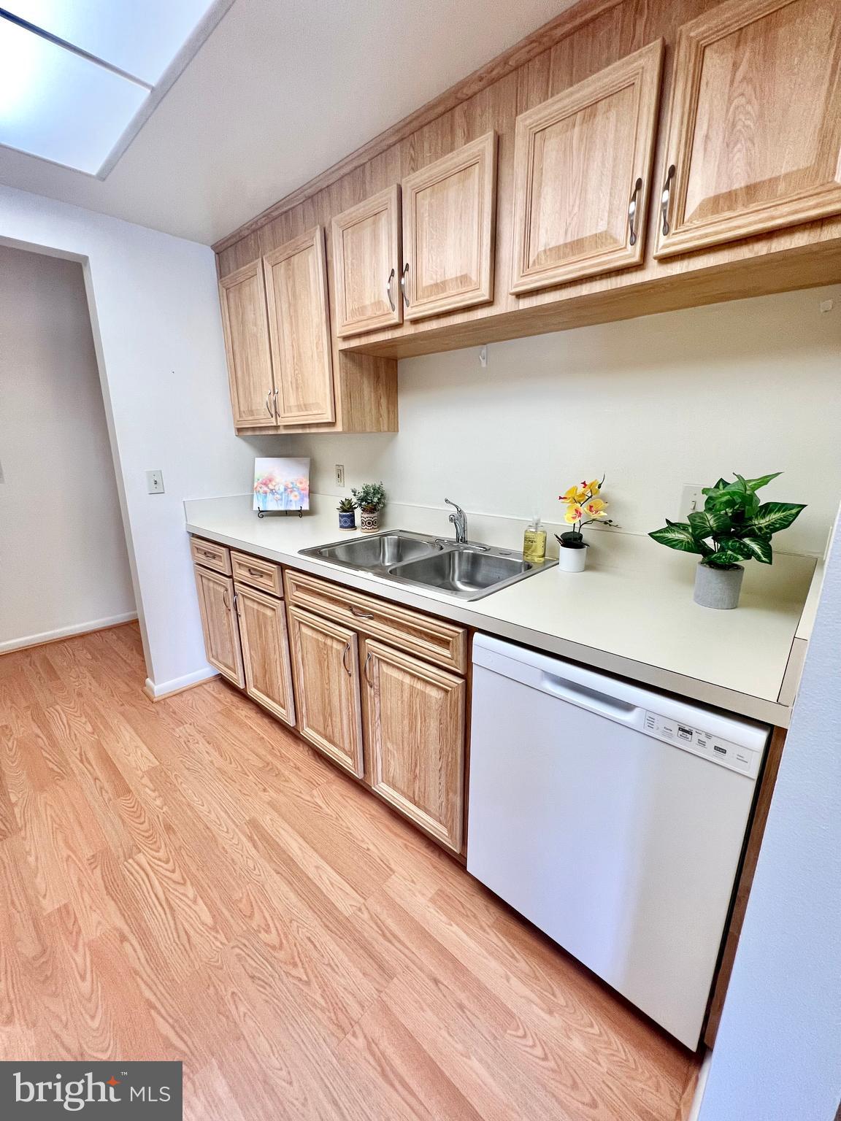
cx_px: 420
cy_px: 560
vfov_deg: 106.2
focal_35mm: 13
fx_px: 421
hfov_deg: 89.9
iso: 160
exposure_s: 1/120
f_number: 1.8
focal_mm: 1.57
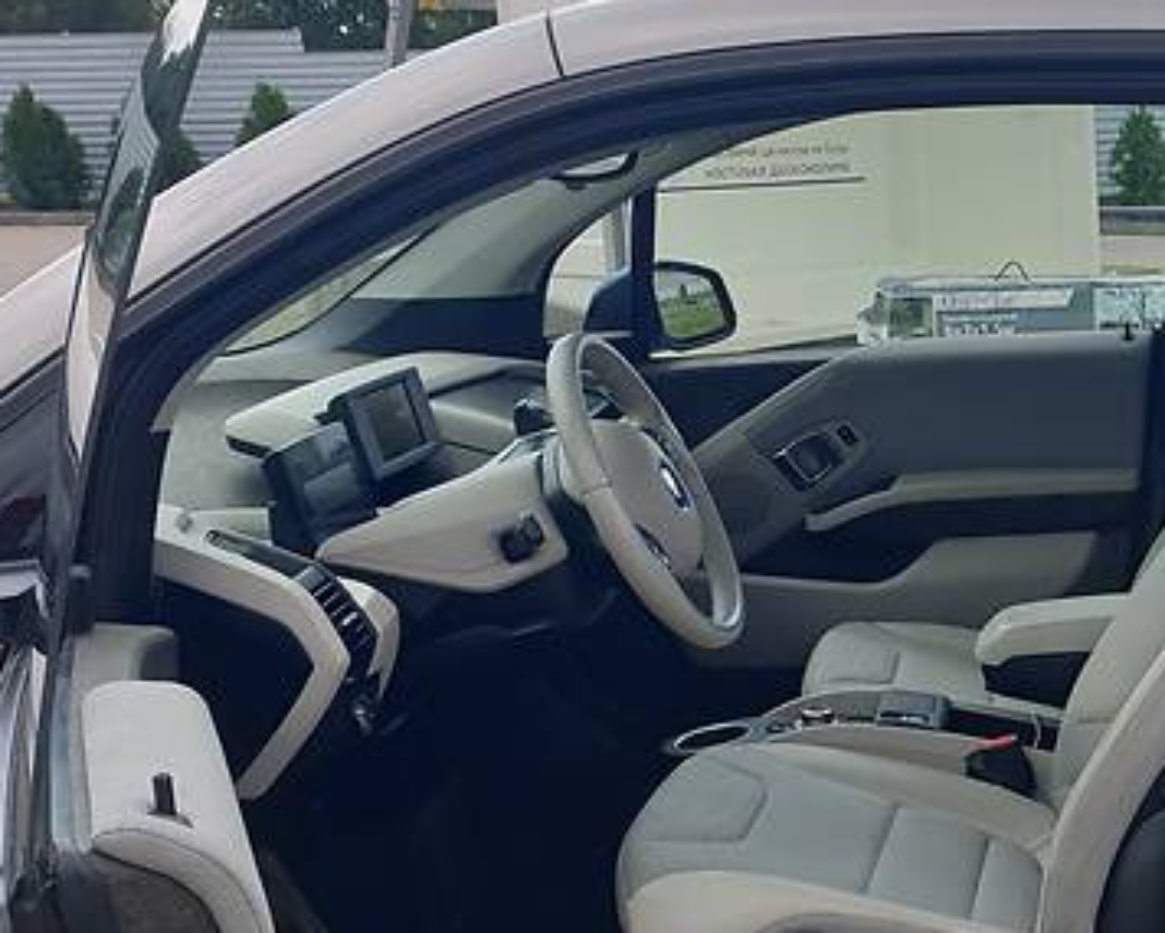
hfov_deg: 30.2
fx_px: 1966
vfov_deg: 26.2
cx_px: 1221
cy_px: 743
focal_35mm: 57
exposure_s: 1/580
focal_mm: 4.3
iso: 50
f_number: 2.4
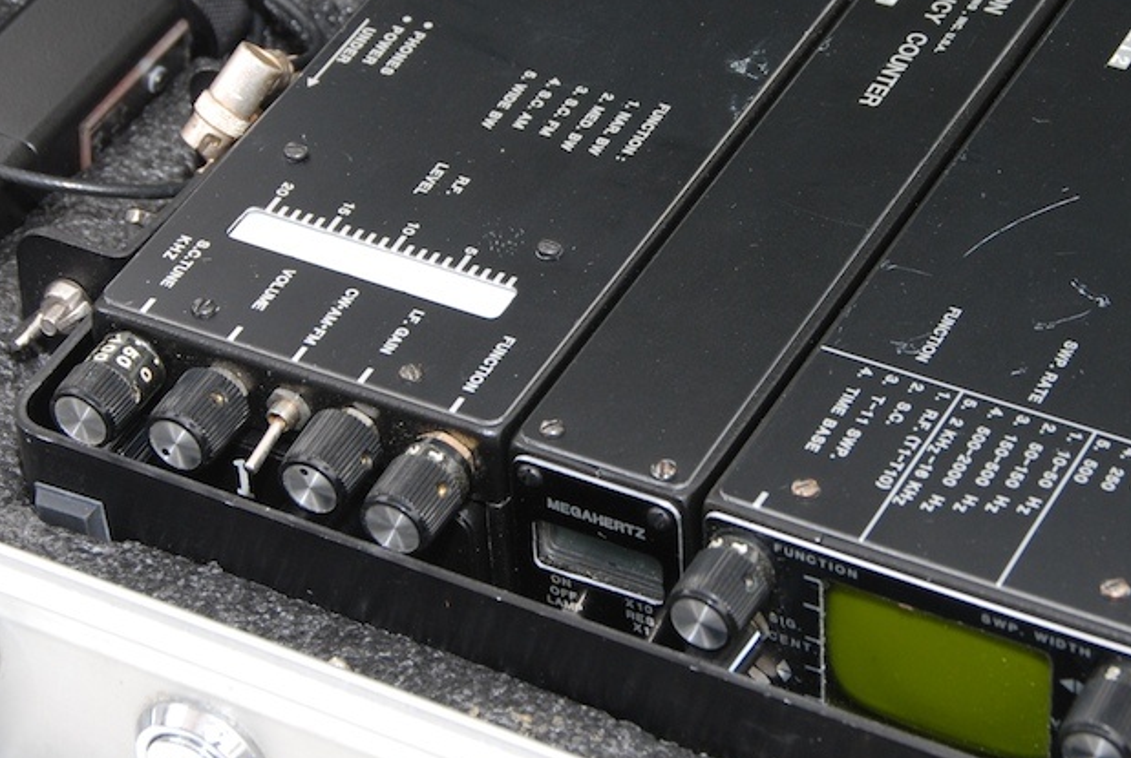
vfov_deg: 8.9
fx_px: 4878
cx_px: 665
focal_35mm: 155
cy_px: 222
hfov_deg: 13.2
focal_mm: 50
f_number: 8
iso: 200
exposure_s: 1/60
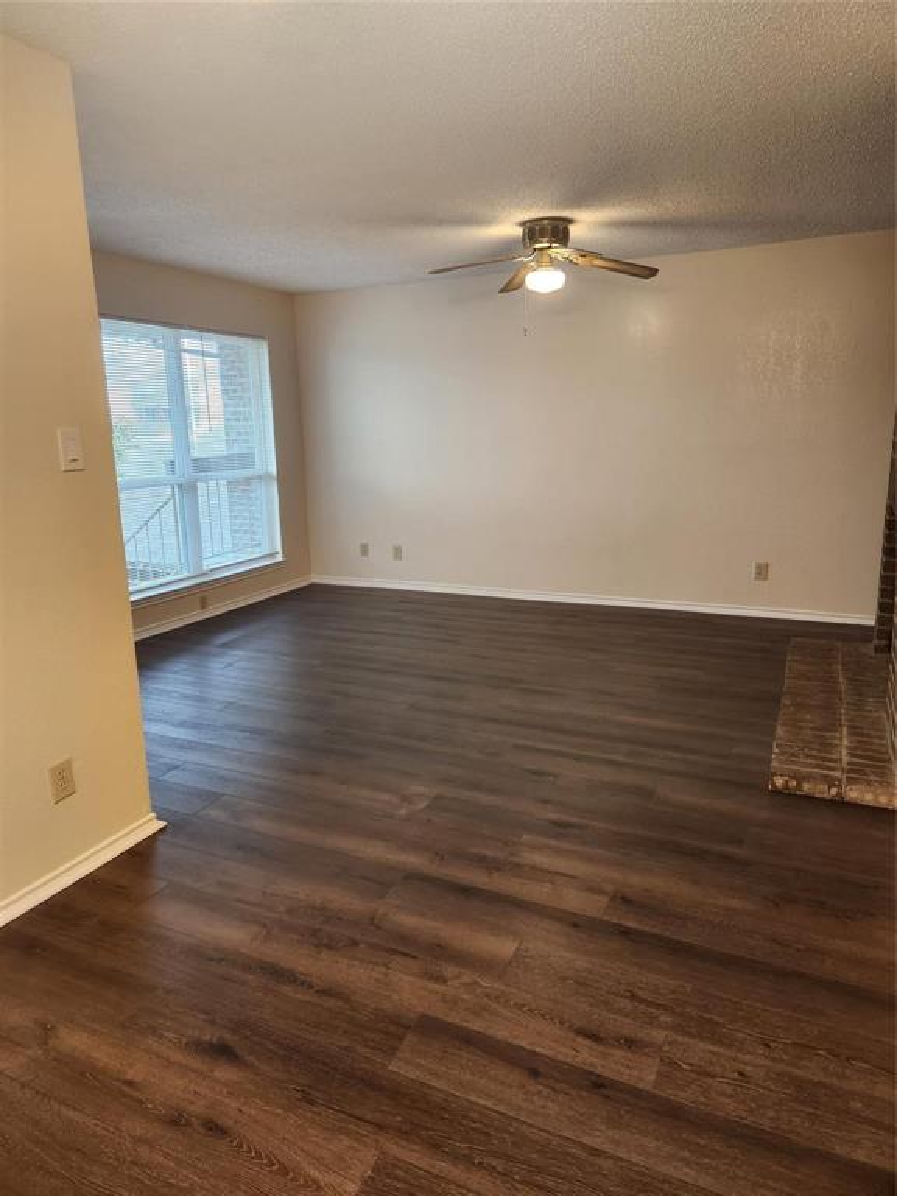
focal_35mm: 23
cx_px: 448
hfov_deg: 58.9
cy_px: 598
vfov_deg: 73.9
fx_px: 795
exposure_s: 1/60
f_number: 1.8
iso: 125
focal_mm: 5.4
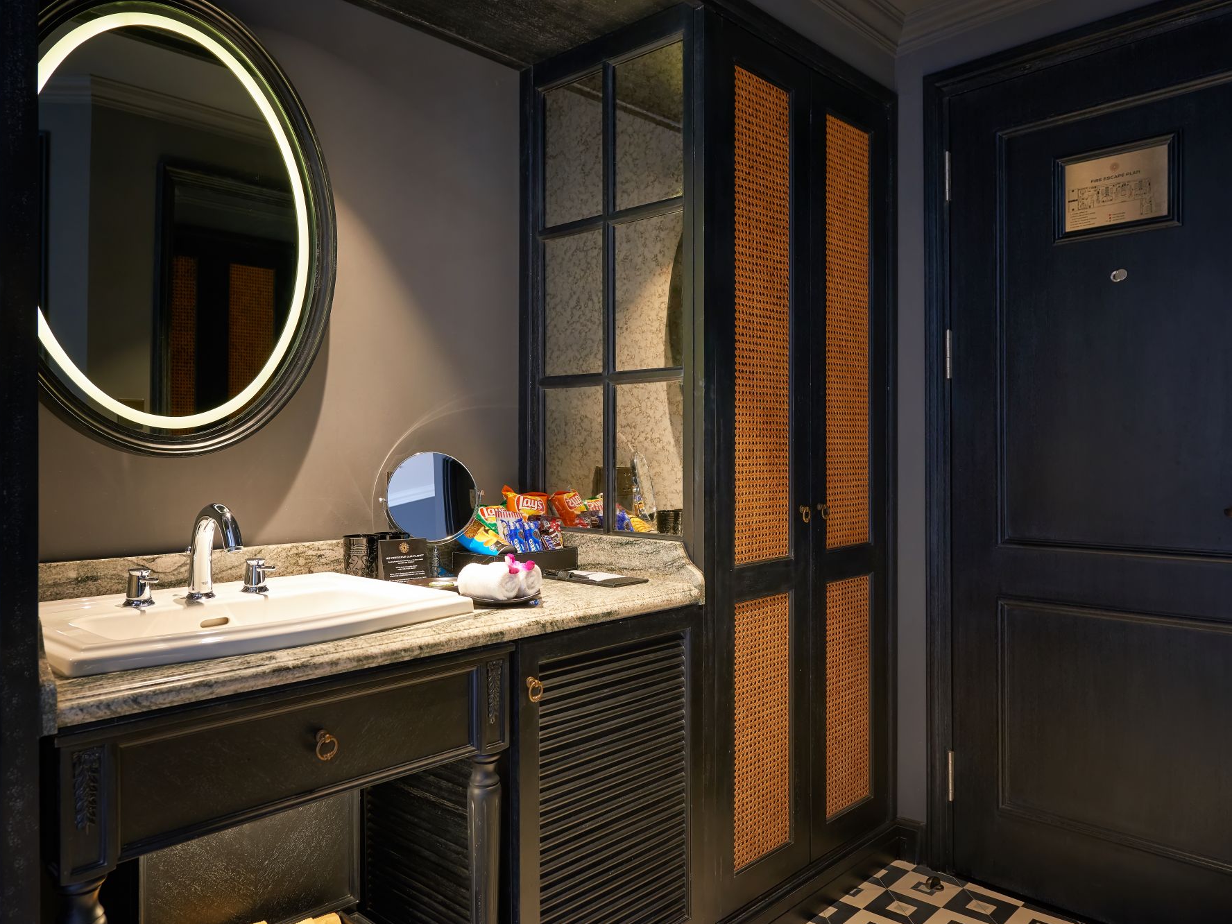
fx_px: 925
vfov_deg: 53.1
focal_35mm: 26
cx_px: 596
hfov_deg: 67.3
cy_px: 462
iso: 500
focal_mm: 24
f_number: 6.3
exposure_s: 1/3
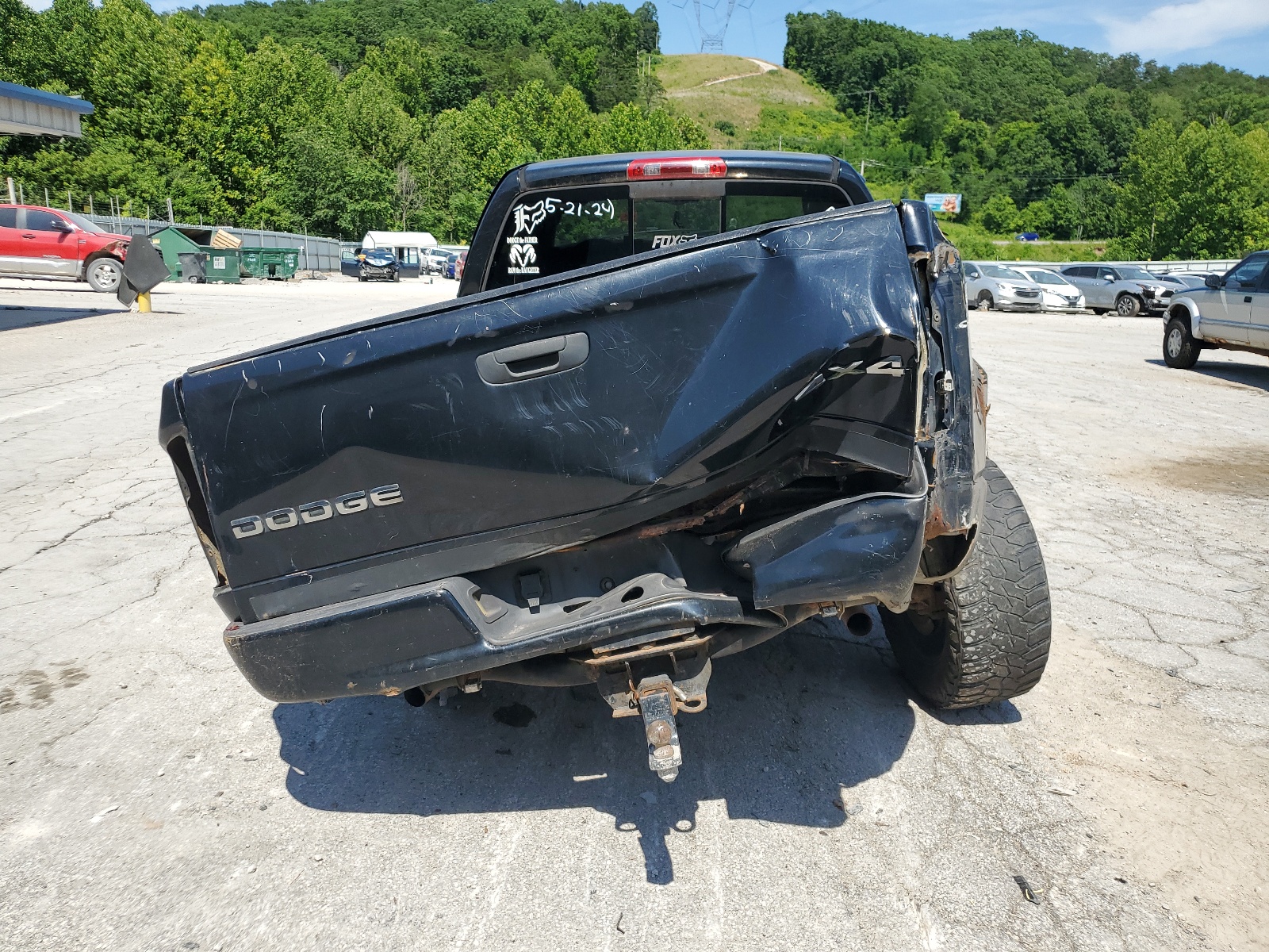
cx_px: 634
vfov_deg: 53.1
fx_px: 953
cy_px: 476
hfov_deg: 67.3
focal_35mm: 26
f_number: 1.5
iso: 50
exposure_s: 1/2500
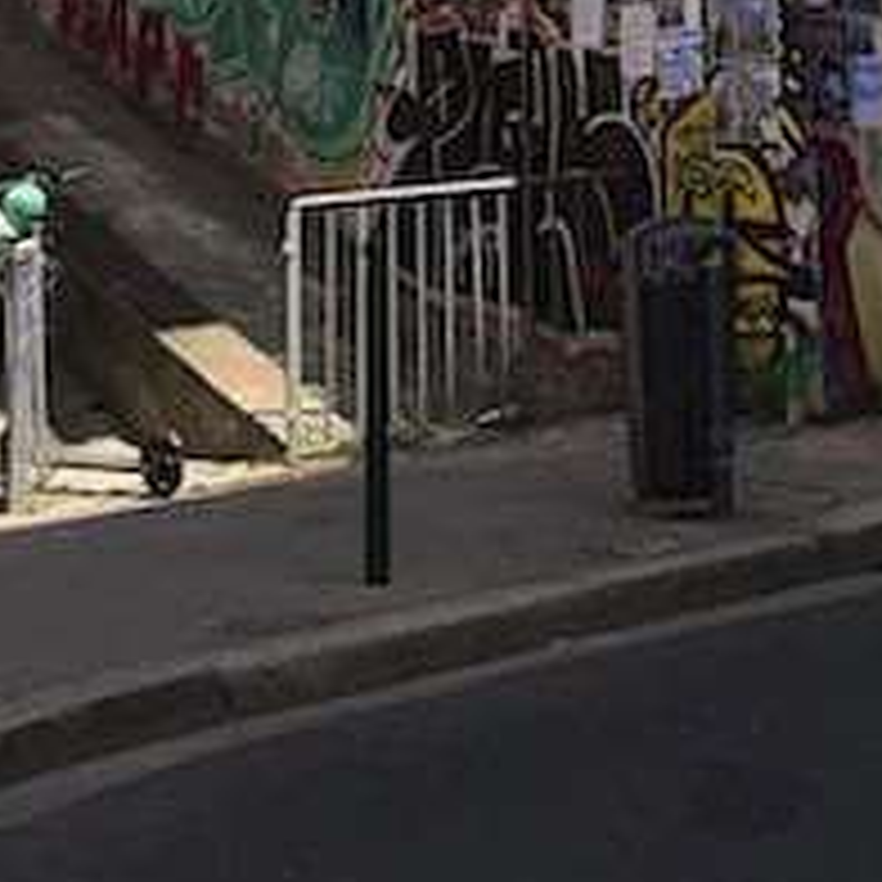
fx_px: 3027
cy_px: -880
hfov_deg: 16.4
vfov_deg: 14.0
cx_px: 734
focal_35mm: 105
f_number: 2.2
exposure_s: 1/1014
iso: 32
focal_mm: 4.2
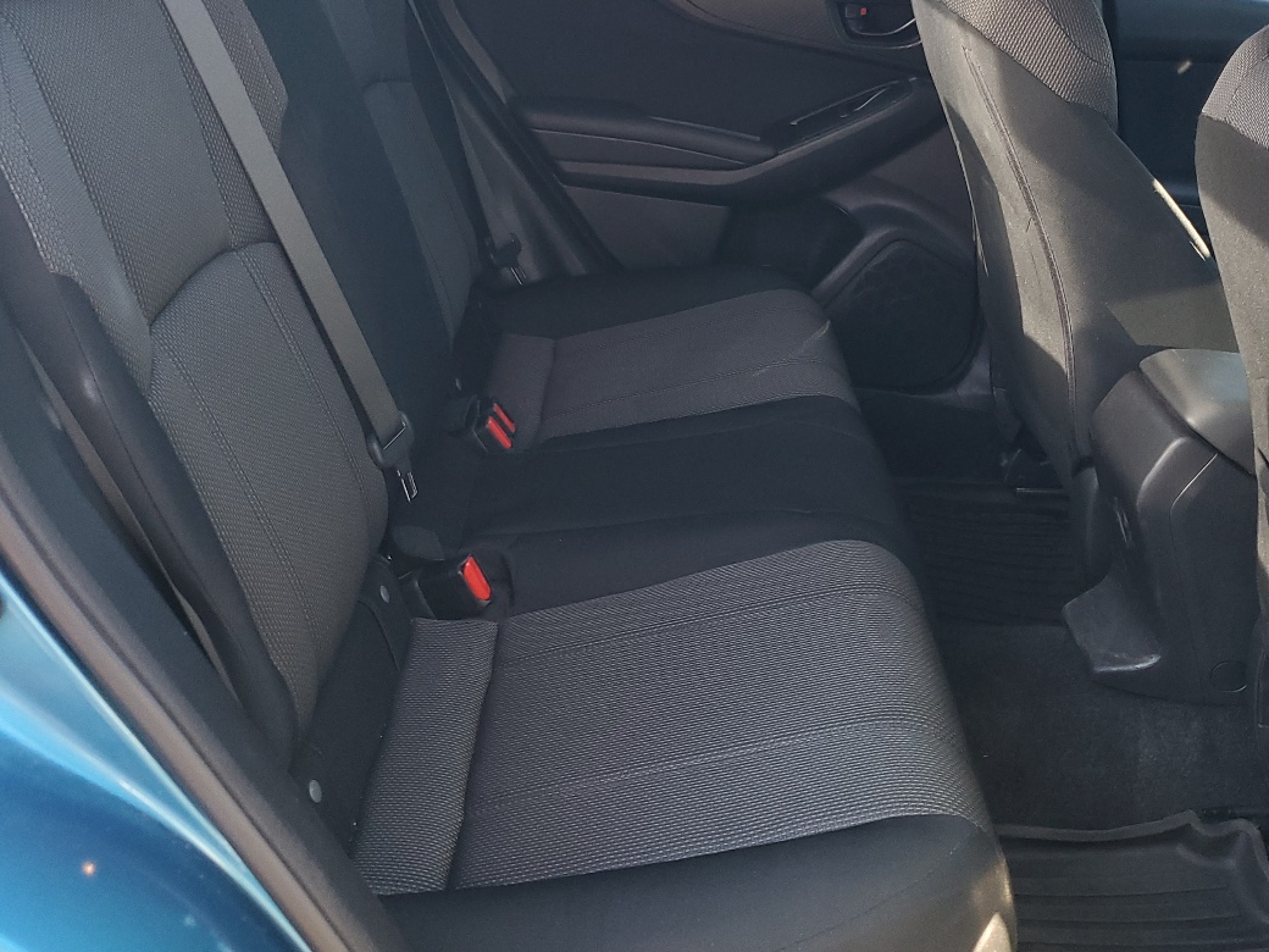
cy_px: 232
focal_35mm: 40
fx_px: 1466
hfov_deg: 46.7
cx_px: 702
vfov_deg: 35.1
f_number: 1.5
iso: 89
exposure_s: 1/120
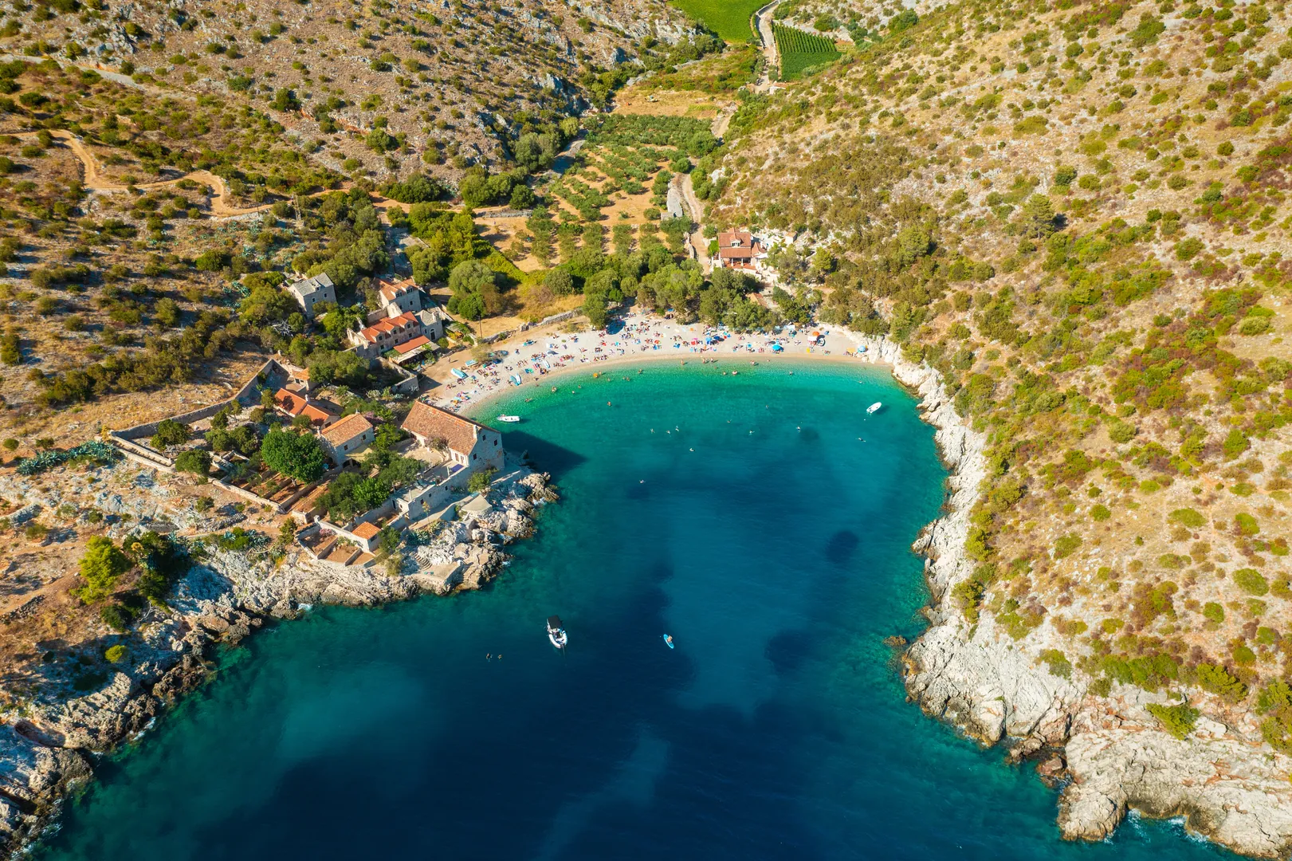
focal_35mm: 28
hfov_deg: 65.5
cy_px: 430
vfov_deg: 46.4
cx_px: 646
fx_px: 1005
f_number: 4
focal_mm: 10.26
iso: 100
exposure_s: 1/200
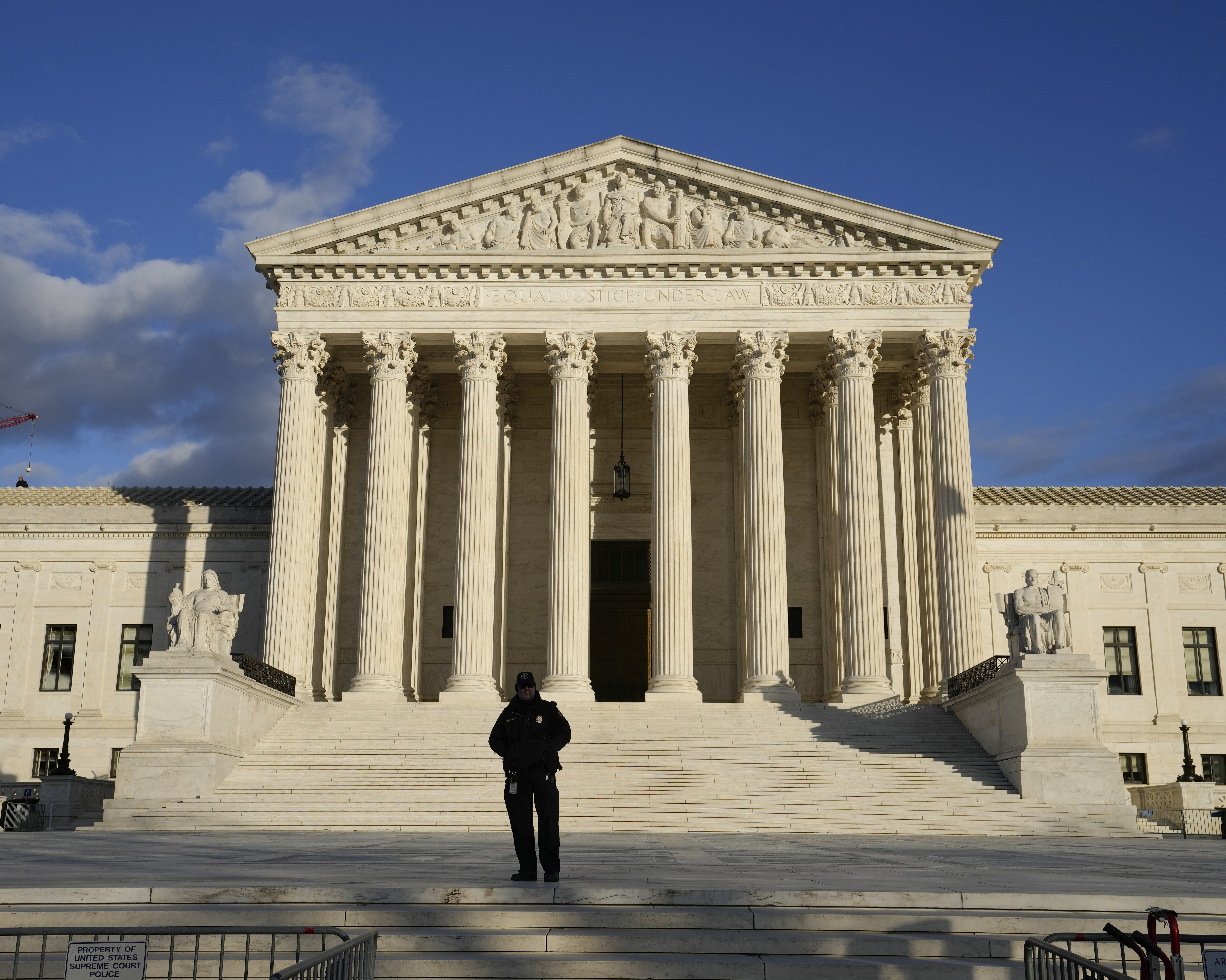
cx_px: 596
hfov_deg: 46.8
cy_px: 494
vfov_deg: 38.2
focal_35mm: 39
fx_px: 1415
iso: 200
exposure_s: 1/1000
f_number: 8
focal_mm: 34
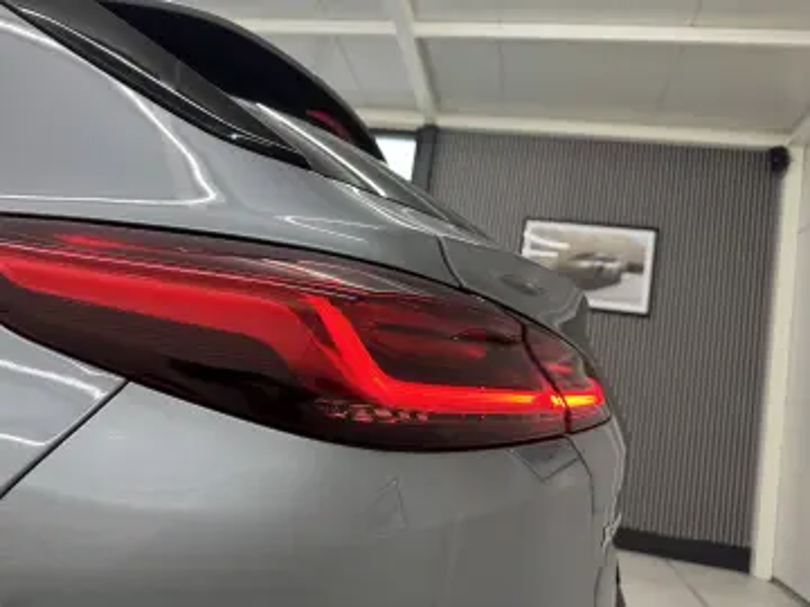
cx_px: 405
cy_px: 304
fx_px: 562
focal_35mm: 24
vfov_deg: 56.8
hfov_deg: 71.6
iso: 200
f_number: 1.78
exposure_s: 1/100
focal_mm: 6.76
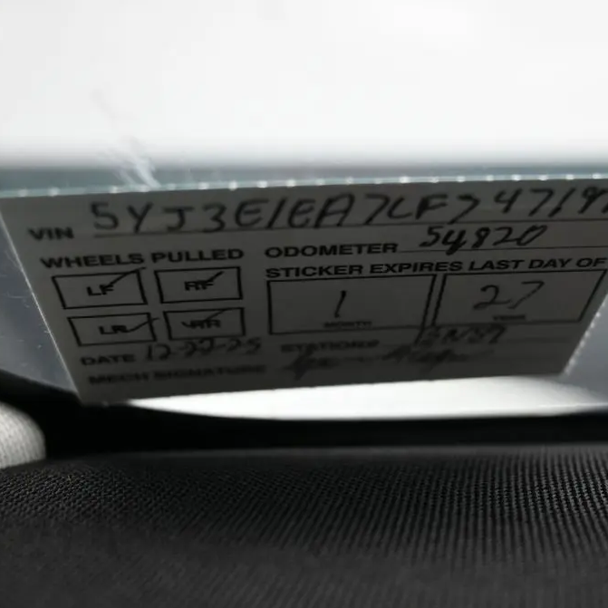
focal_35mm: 49
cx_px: 394
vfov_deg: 34.9
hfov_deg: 34.7
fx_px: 967
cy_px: 308
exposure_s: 1/125
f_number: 4.2
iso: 500
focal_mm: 25
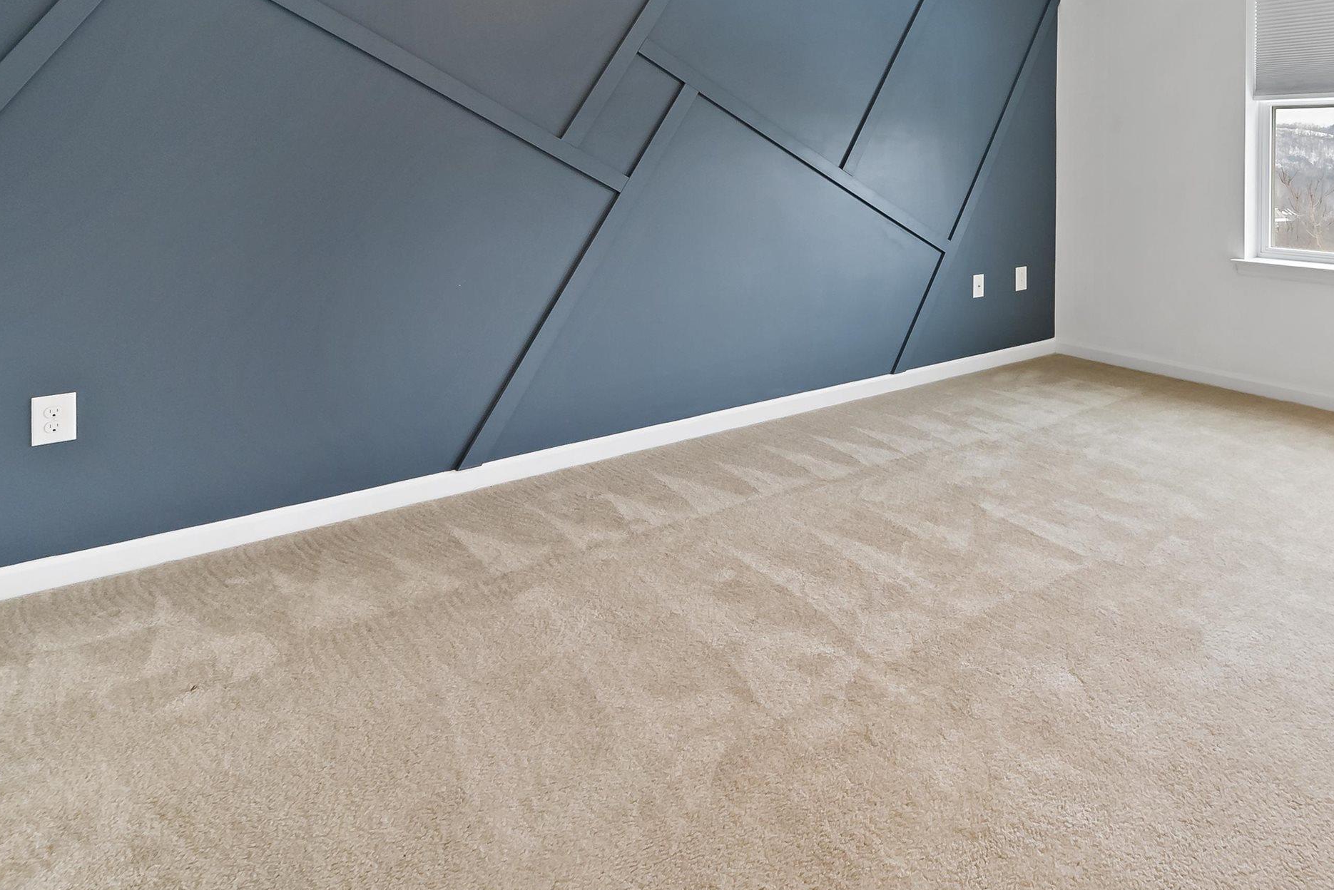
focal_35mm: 23
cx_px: 964
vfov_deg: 52.2
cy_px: 200
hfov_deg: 72.0
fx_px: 852
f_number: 5.6
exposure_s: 1/30
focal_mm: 14
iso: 2000
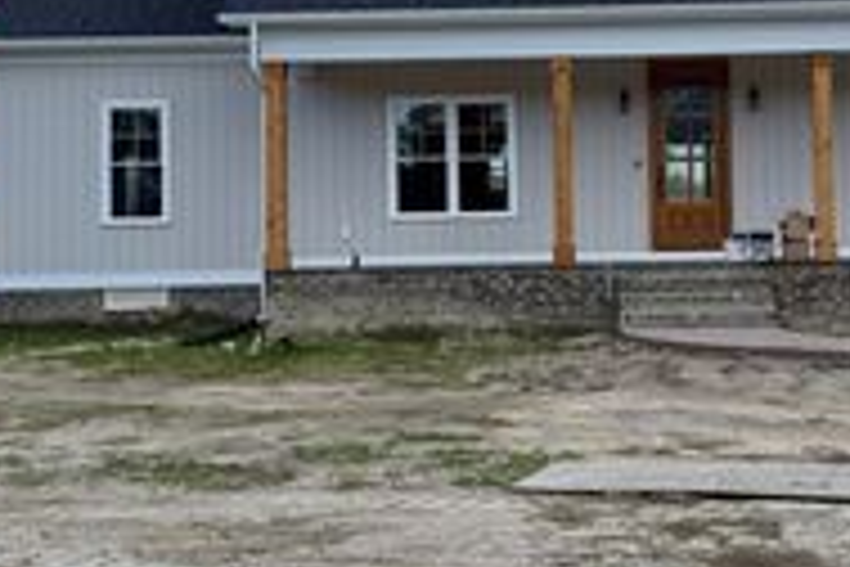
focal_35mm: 66
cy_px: 178
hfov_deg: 30.1
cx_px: 630
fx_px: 1558
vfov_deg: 20.5
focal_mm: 6.76
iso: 80
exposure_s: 1/2299
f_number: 1.78
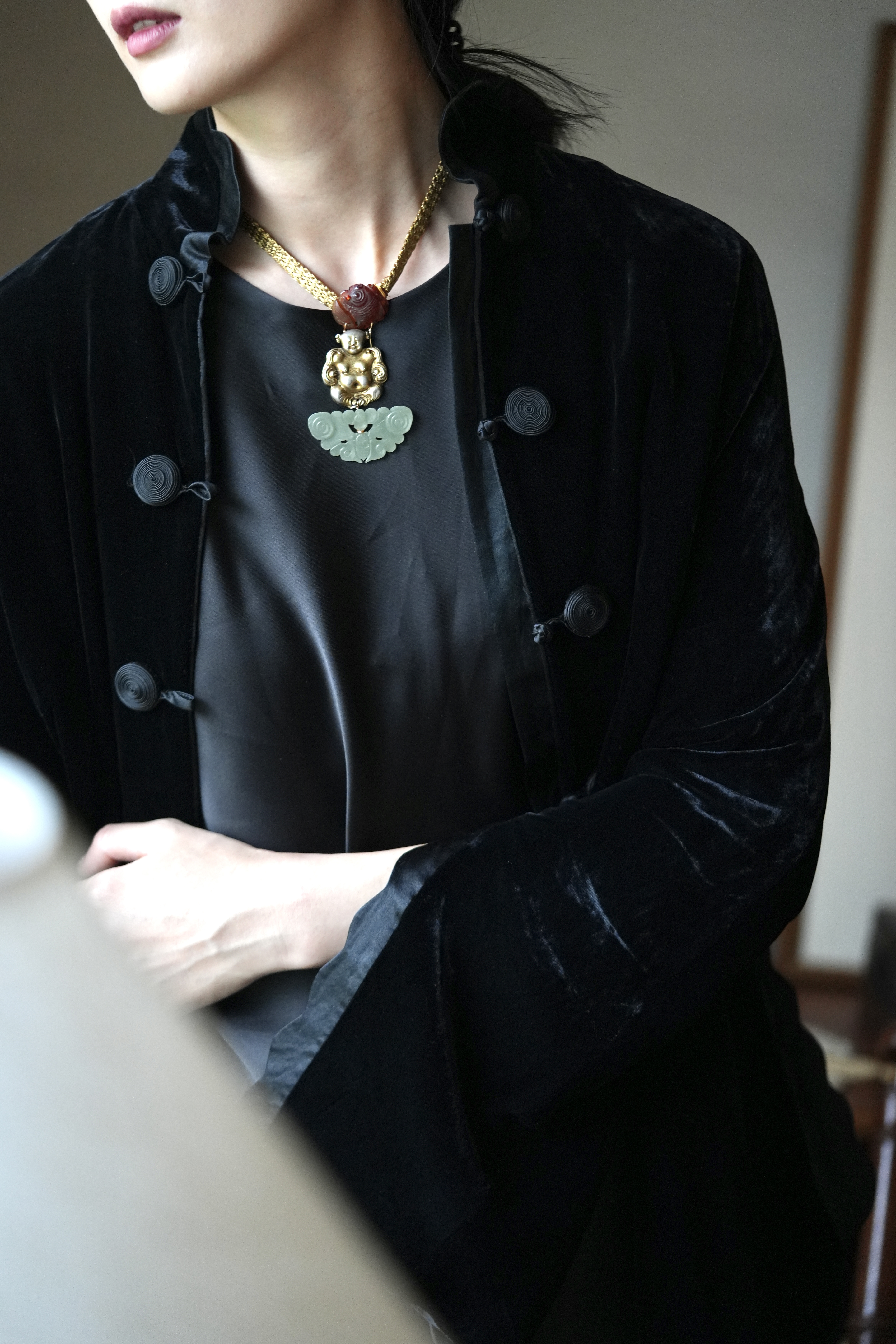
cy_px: 672
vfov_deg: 22.6
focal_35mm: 90
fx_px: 3360
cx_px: 448
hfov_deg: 15.2
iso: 2500
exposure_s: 1/100
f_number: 2.8
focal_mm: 90
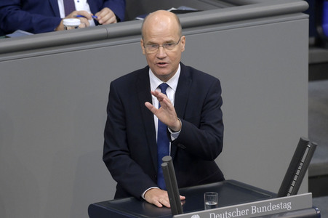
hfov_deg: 5.3
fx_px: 3551
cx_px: 164
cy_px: 109
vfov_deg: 3.5
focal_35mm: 390
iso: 8000
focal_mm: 390
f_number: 6.3
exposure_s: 1/320
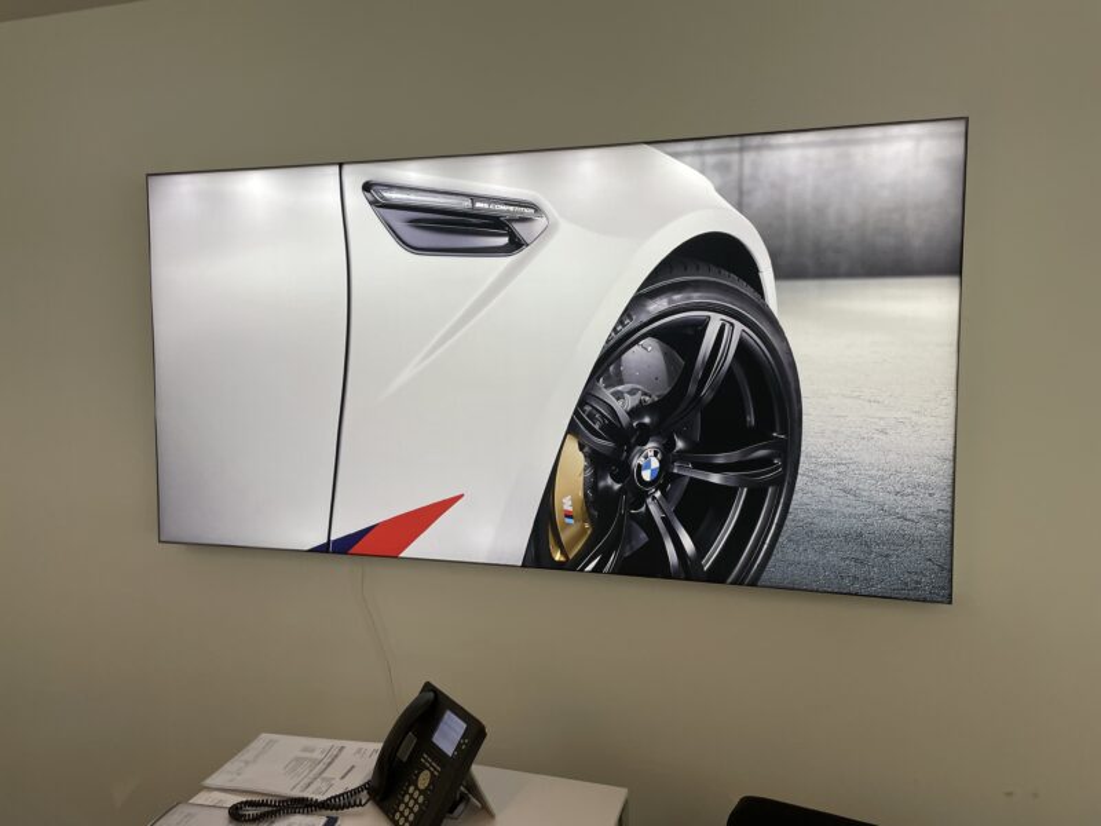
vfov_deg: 53.1
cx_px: 550
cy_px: 413
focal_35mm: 26
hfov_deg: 67.3
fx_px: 827
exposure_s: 1/100
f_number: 1.6
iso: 64
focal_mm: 4.2
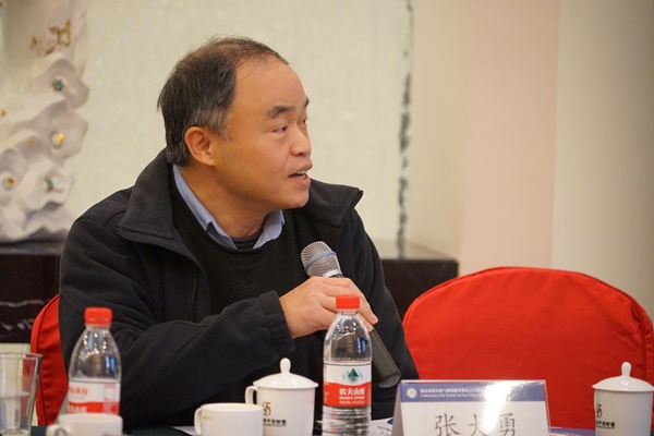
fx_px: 3978
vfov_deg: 6.3
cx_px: 327
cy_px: 218
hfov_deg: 9.4
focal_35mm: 219
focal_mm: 219
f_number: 6.3
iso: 6400
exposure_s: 1/60
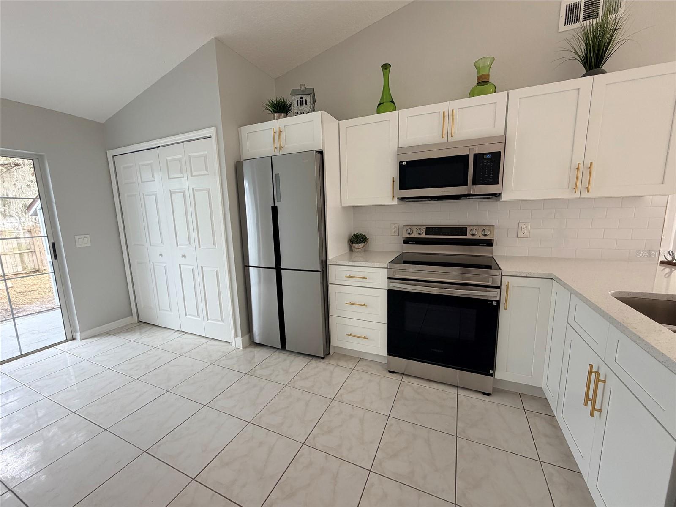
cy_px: 254
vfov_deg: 85.7
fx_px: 273
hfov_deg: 102.1
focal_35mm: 14
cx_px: 338
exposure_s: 1/121
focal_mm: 2.22
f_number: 2.2
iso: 160
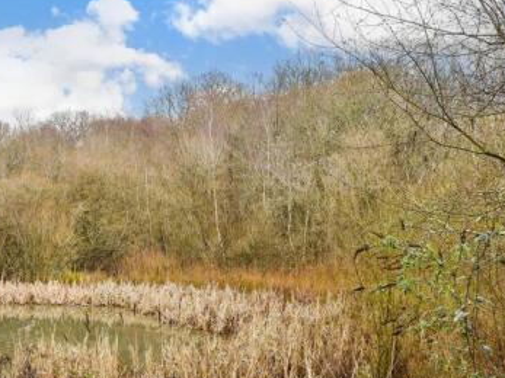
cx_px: 135
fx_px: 715
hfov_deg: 38.1
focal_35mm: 49
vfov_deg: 29.5
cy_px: 249
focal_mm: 18
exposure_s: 1/60
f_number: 8
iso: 200
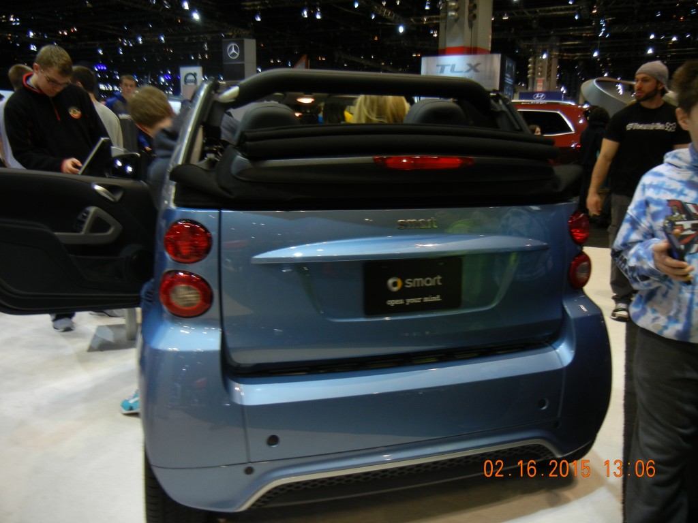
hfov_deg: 60.0
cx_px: 349
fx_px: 605
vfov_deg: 46.8
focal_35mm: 30
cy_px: 262
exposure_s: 1/71.1
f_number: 3.5
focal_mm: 5.4
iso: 160
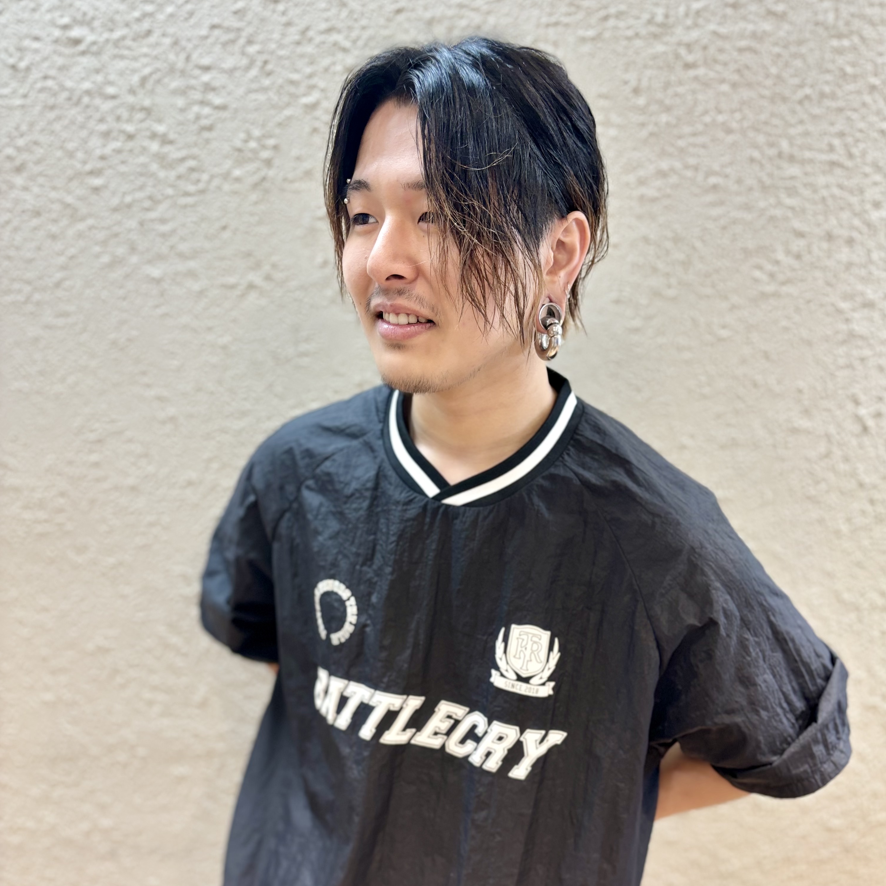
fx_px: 898
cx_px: 446
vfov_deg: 51.7
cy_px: 578
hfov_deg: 52.5
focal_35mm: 31
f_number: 1.6
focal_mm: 5.96
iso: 100
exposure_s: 1/50
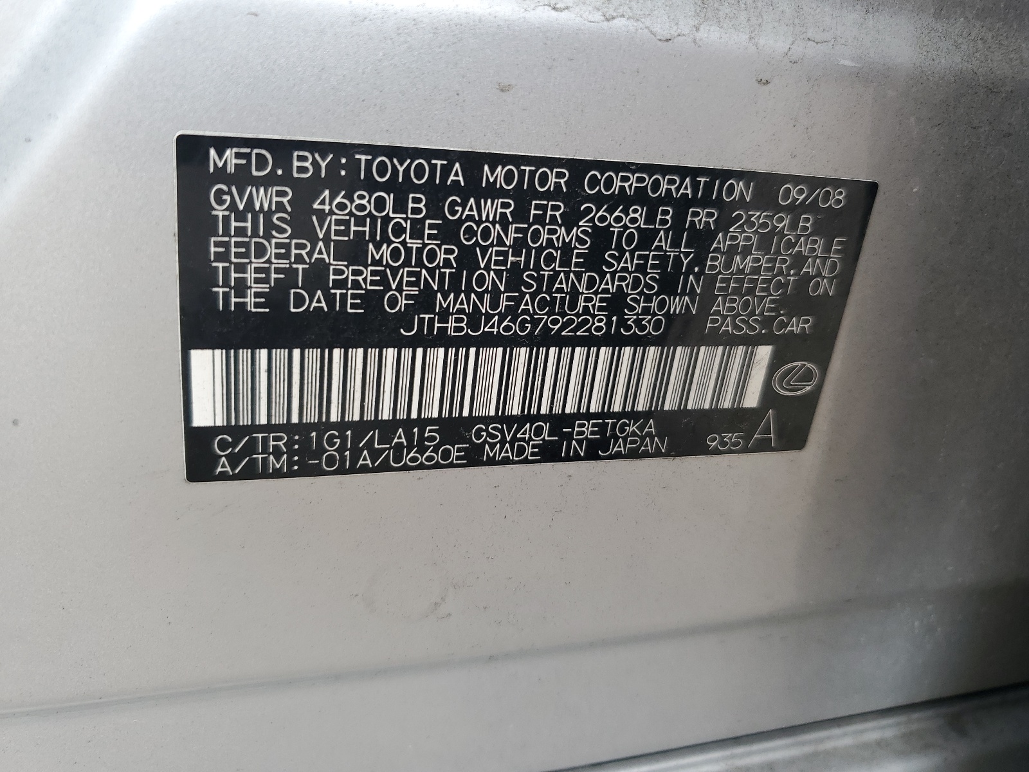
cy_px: 386
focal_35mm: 26
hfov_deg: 67.3
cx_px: 514
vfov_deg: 53.1
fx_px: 773
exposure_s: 1/323
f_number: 1.5
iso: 50
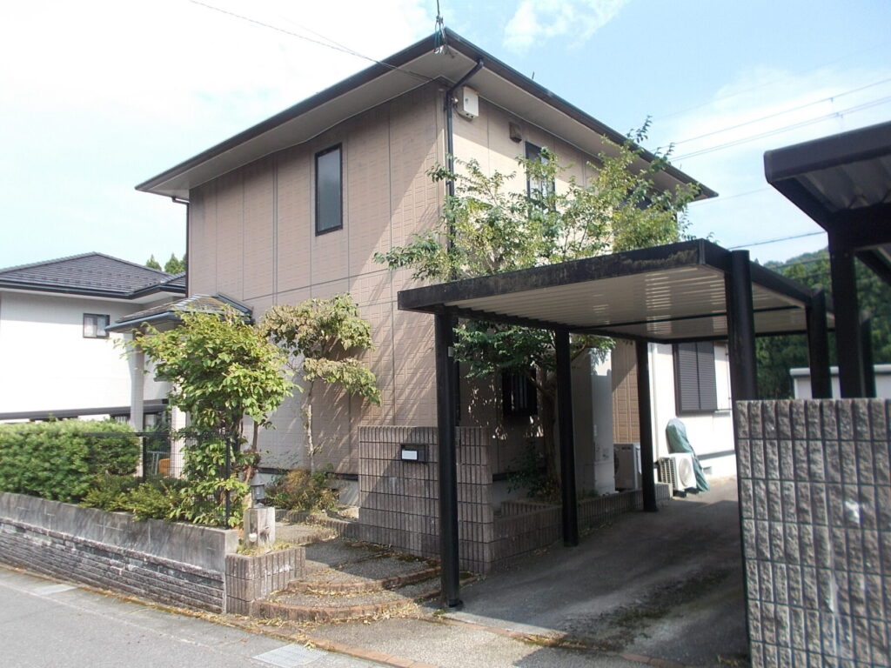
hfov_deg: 67.3
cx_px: 446
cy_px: 334
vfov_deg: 53.1
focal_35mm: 26
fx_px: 669
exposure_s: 1/500
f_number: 3.2
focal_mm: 4.6
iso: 80
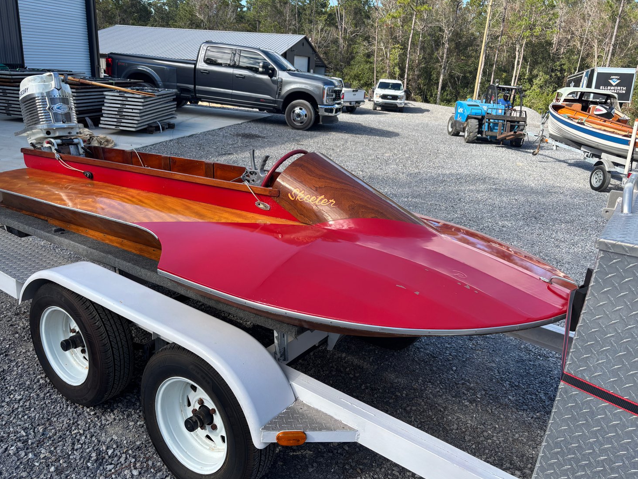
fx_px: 498
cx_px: 309
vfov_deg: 51.4
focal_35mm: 27
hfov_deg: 65.3
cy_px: 239
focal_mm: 5.96
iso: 50
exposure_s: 1/988
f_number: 1.6
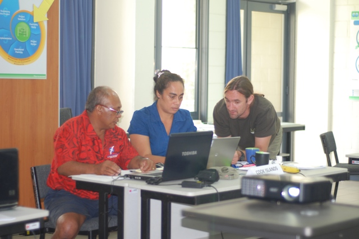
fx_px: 748
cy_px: 120
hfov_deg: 27.0
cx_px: 180
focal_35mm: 75
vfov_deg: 18.2
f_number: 2.8
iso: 200
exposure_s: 1/60
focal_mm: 50
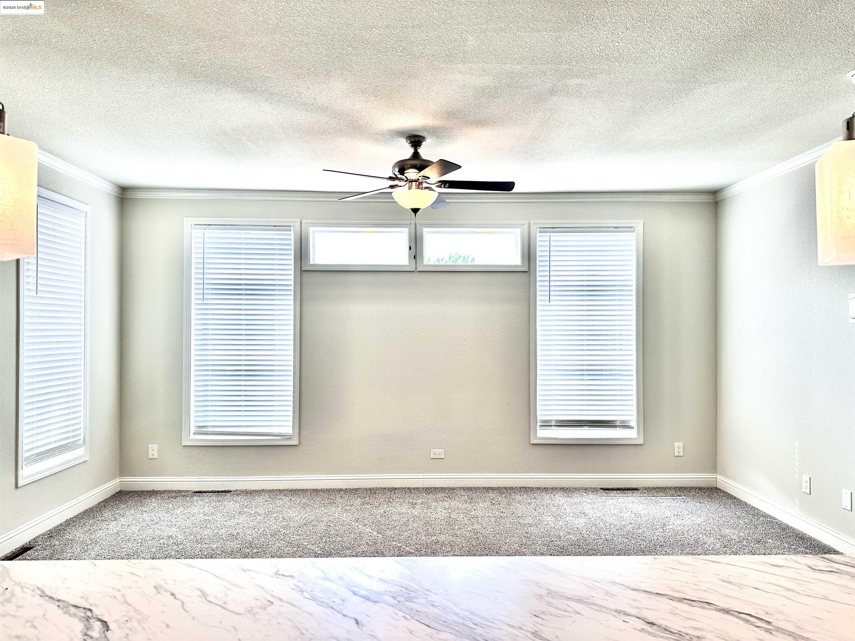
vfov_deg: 56.8
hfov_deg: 71.6
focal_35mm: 24
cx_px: 428
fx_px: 593
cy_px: 320
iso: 80
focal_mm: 6.86
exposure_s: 1/650
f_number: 1.78
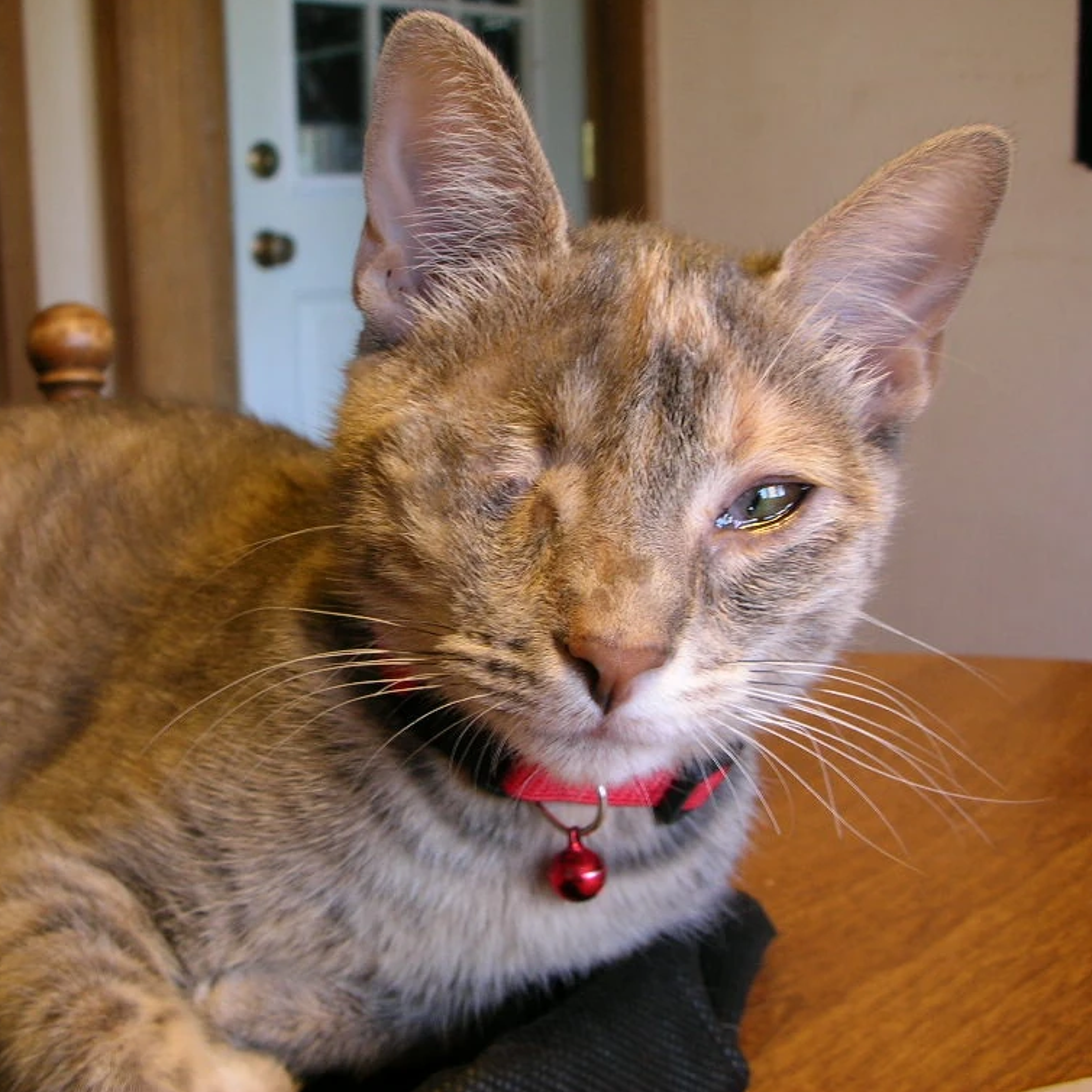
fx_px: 1499
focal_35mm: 42
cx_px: 407
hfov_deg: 39.7
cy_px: 540
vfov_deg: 40.0
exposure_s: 1/4.9
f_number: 3
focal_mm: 5.8
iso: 50
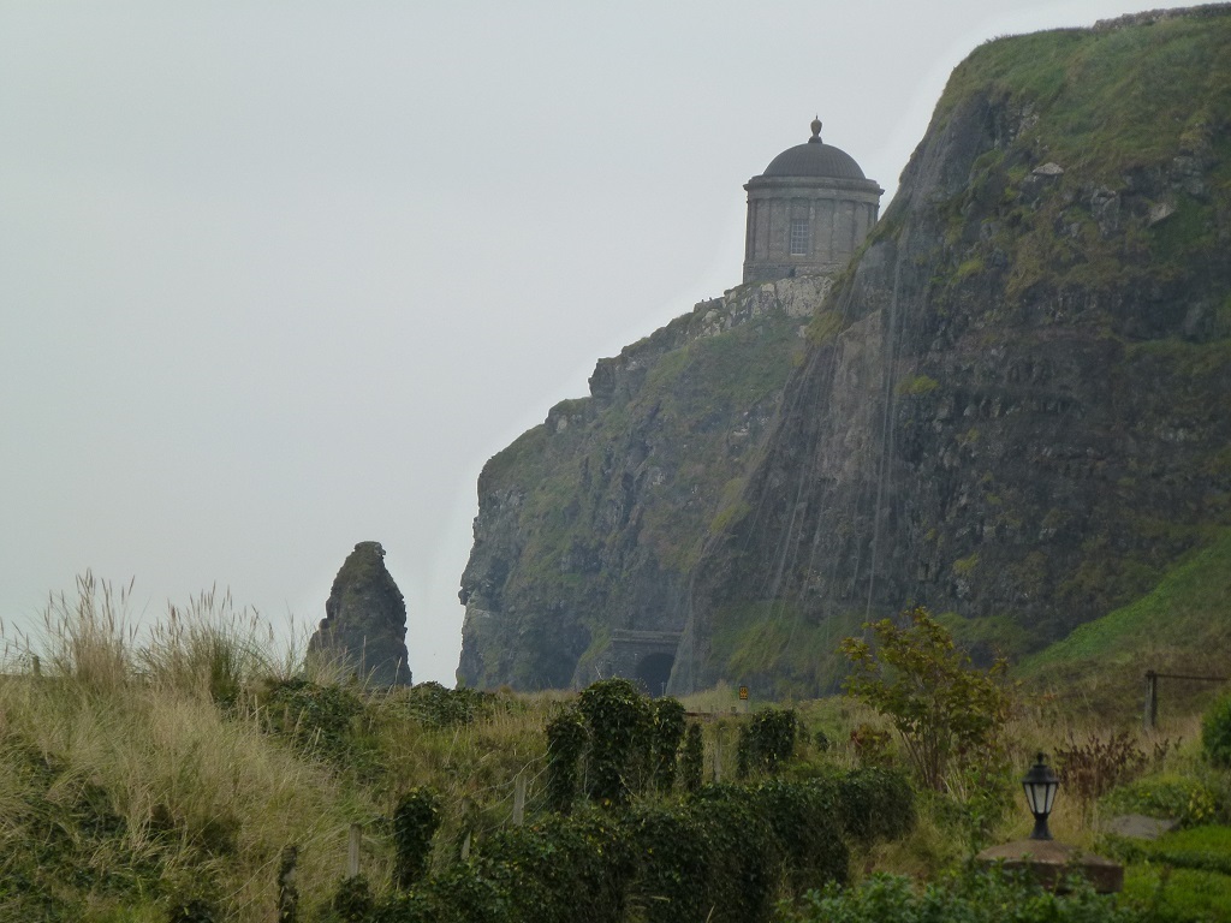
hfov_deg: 10.9
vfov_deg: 8.2
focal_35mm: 182
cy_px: 462
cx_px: 616
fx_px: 6472
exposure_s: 1/125
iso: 160
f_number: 5.4
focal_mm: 32.6
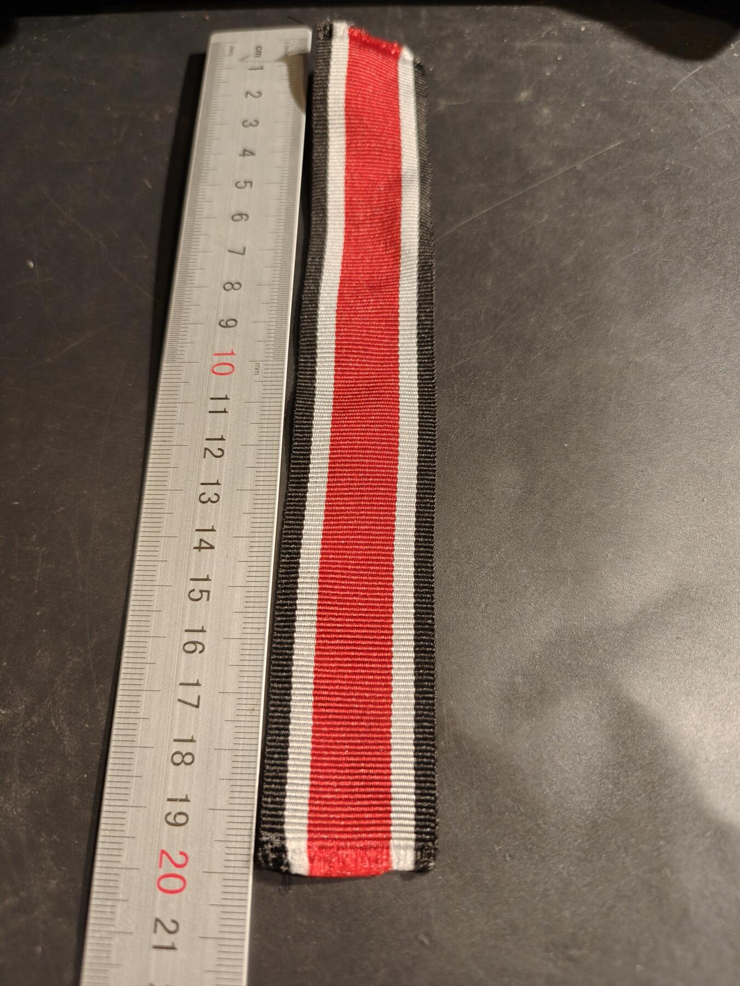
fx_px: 656
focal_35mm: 23
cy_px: 493
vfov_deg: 73.9
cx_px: 370
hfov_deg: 58.9
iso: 160
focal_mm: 6.06
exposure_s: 1/100
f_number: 1.6
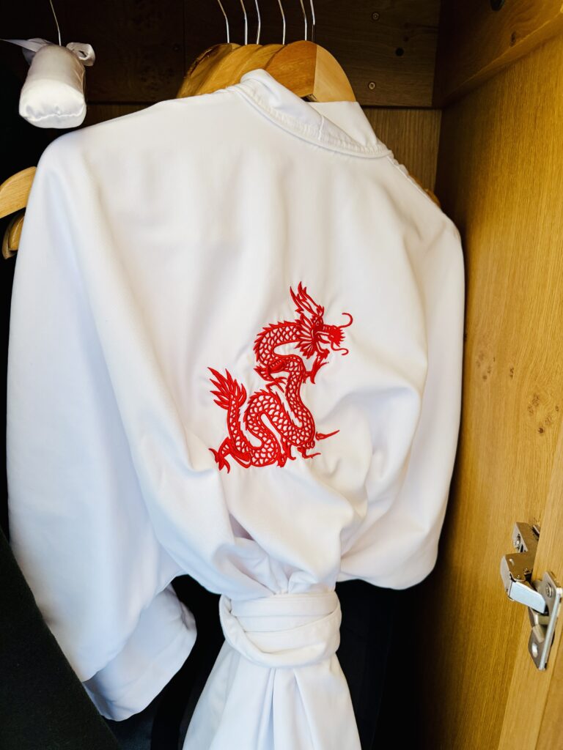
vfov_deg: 71.6
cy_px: 375
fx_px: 520
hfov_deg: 56.8
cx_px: 282
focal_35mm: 24
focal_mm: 6.76
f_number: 1.78
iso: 320
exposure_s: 1/60
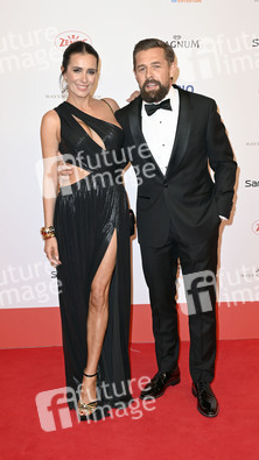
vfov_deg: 39.2
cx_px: 130
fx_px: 647
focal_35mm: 53
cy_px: 229
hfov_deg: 22.6
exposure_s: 1/200
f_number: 7.1
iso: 640
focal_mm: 50
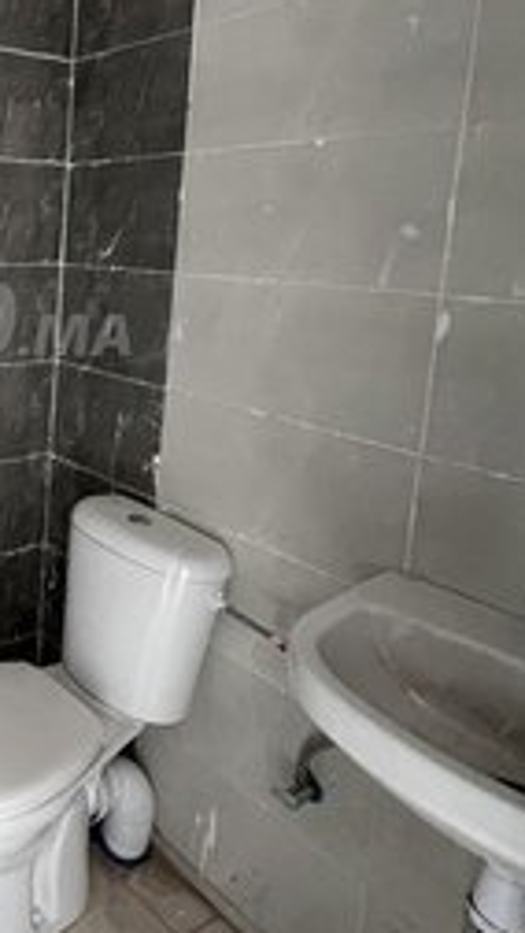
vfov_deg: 68.1
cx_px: -89
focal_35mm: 27
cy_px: 318
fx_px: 667
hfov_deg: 35.0
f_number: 1.8
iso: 500
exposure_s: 1/60
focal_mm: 1.57
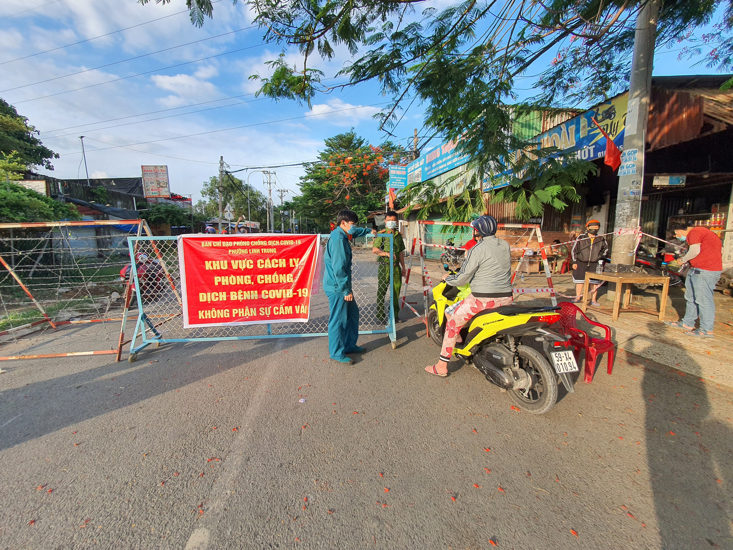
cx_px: 366
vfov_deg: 89.9
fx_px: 275
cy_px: 275
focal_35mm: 13
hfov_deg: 106.2
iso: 50
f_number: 2.2
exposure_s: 1/309
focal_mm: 1.8
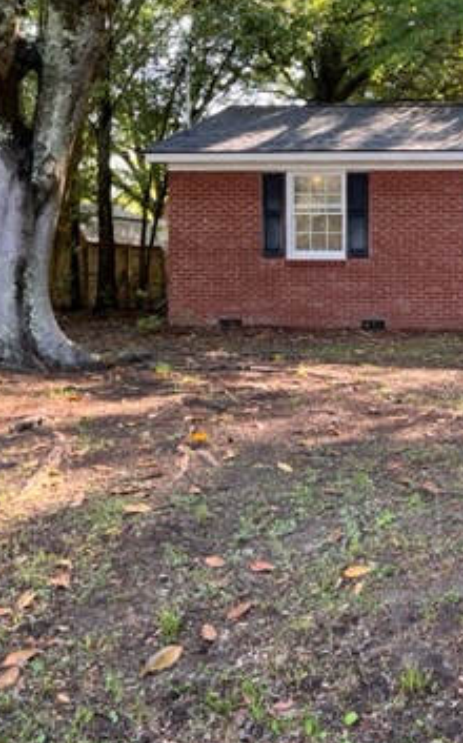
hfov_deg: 24.5
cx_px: 476
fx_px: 1012
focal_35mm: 50
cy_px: 299
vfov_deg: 40.2
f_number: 1.6
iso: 50
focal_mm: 5.1
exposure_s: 1/166
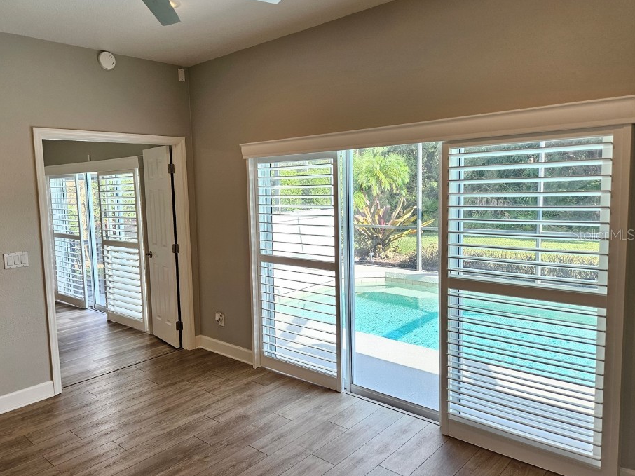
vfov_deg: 53.0
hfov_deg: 67.1
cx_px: 279
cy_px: 234
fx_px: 477
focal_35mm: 26
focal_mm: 5.4
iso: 160
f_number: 1.8
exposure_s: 1/120
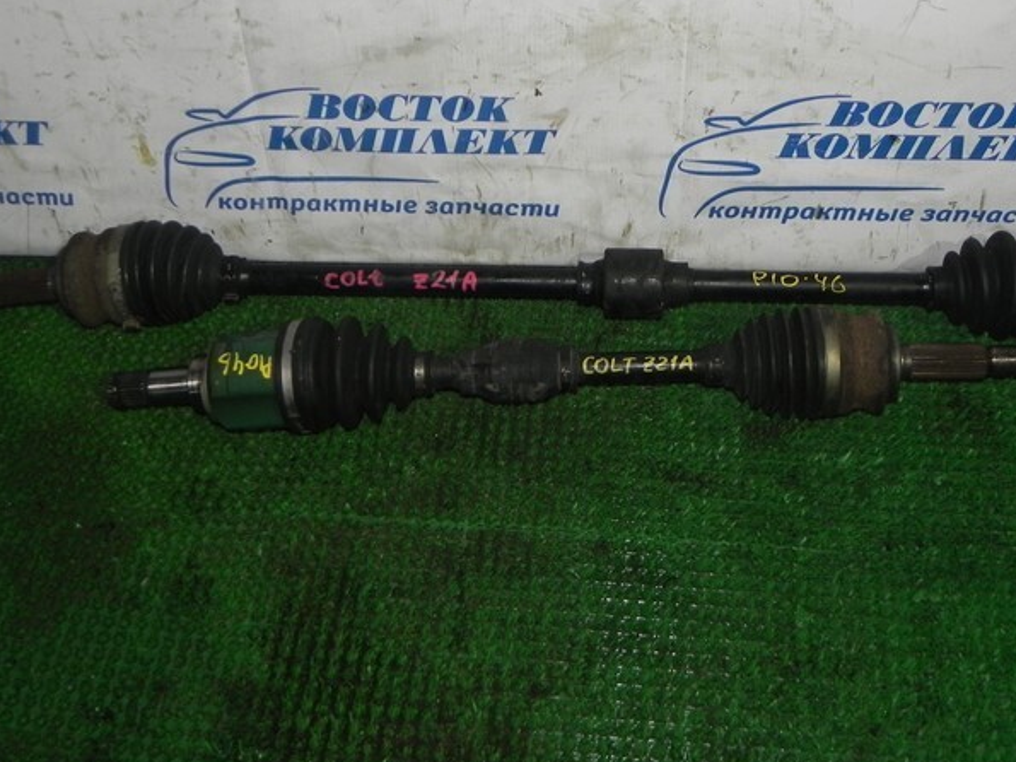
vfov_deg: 36.5
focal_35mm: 39
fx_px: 1144
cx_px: 587
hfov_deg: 47.7
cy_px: 261
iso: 200
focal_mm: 5.2
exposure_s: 1/30
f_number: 2.8
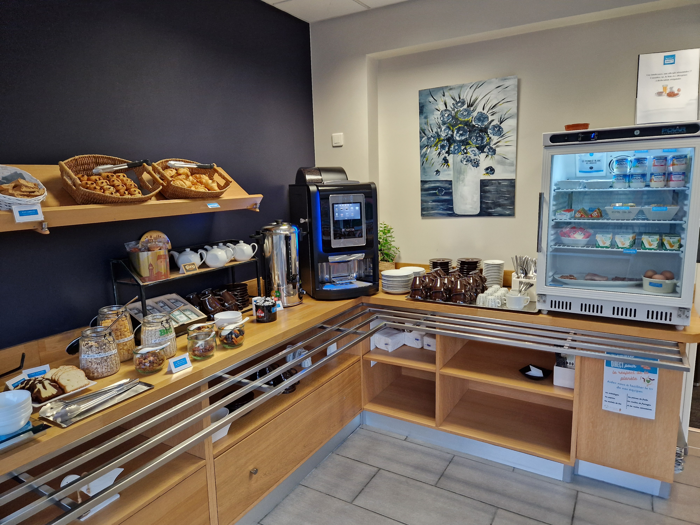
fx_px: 465
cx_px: 350
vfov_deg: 58.9
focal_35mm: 23
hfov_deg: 73.9
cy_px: 262
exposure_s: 1/100
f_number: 1.8
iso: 250
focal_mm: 5.4
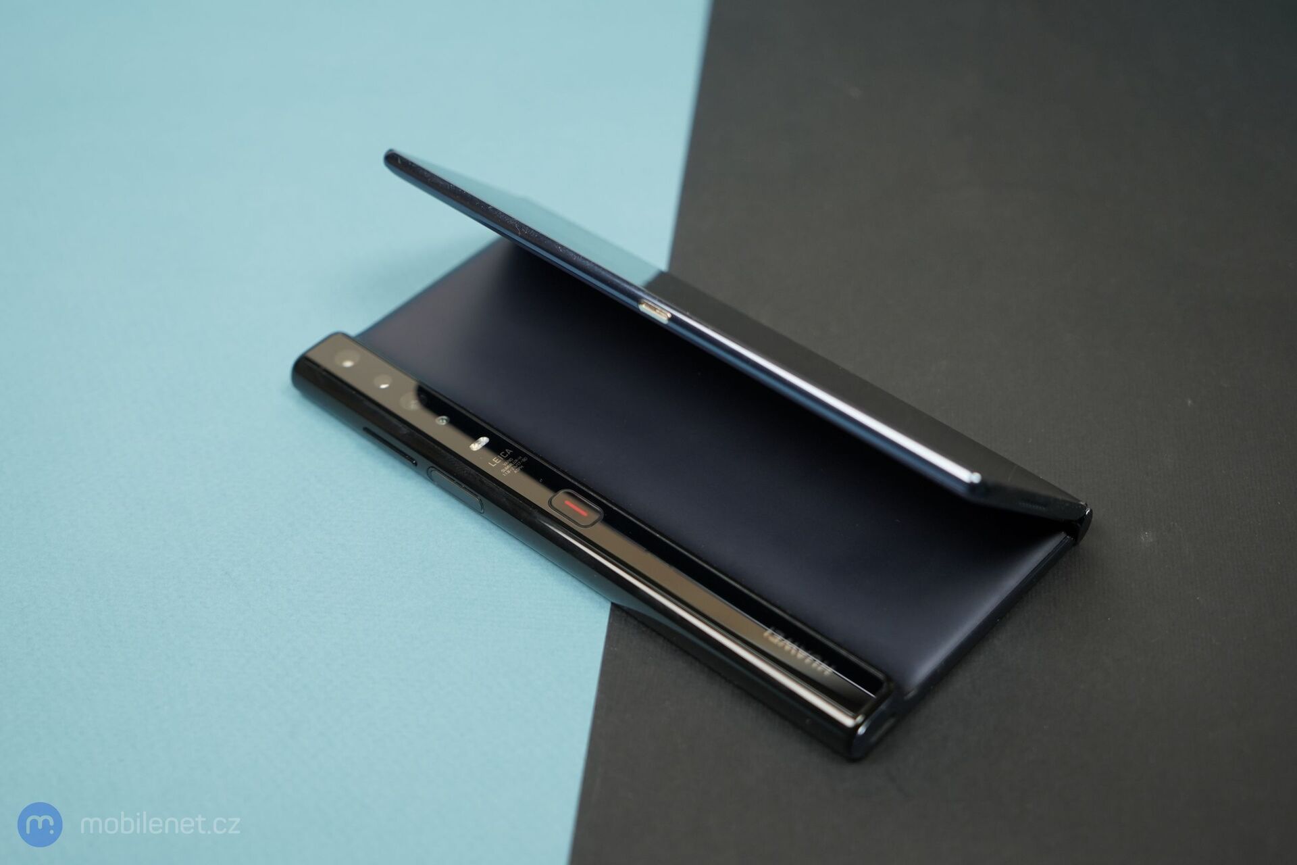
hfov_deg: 42.7
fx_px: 1657
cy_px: 432
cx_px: 648
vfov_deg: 29.2
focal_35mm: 46
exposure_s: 1/160
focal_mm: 46
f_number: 4
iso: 640
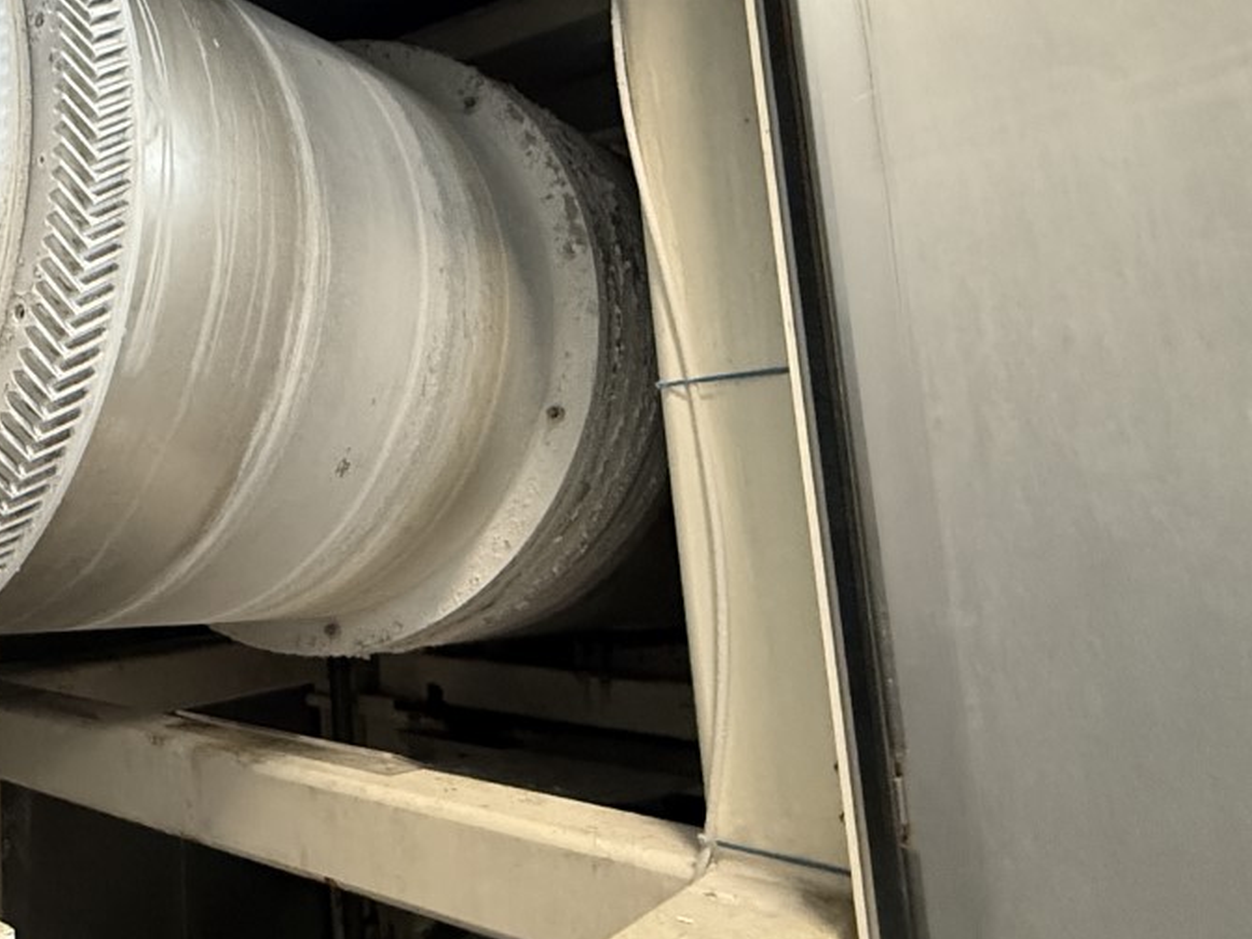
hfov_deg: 50.0
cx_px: 32
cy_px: 335
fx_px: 1085
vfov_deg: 46.3
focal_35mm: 30
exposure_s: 1/50
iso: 640
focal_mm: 2.22
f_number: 2.2
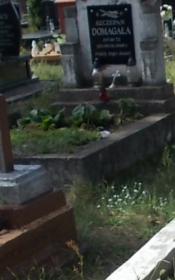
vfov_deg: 20.0
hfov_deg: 11.9
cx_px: 277
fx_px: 794
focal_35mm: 104
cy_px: 176
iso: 80
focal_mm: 4.6
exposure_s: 1/160
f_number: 8
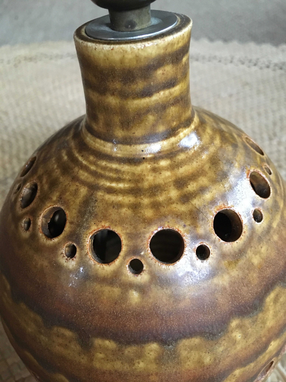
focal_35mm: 29
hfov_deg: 48.2
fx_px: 319
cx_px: 143
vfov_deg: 61.7
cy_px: 191
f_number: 2.2
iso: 250
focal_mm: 4.15
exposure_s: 1/17
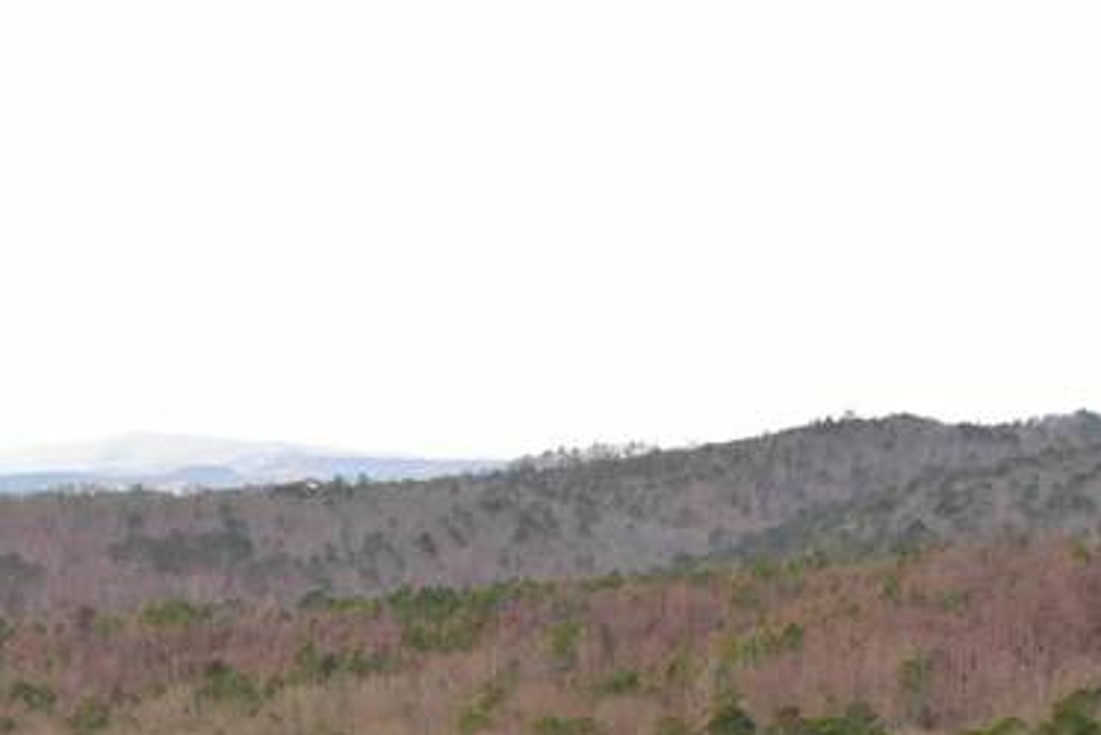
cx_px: -236
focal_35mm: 96
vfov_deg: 13.4
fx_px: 2937
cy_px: 1126
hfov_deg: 19.9
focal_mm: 10.26
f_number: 7.1
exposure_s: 1/60
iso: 100
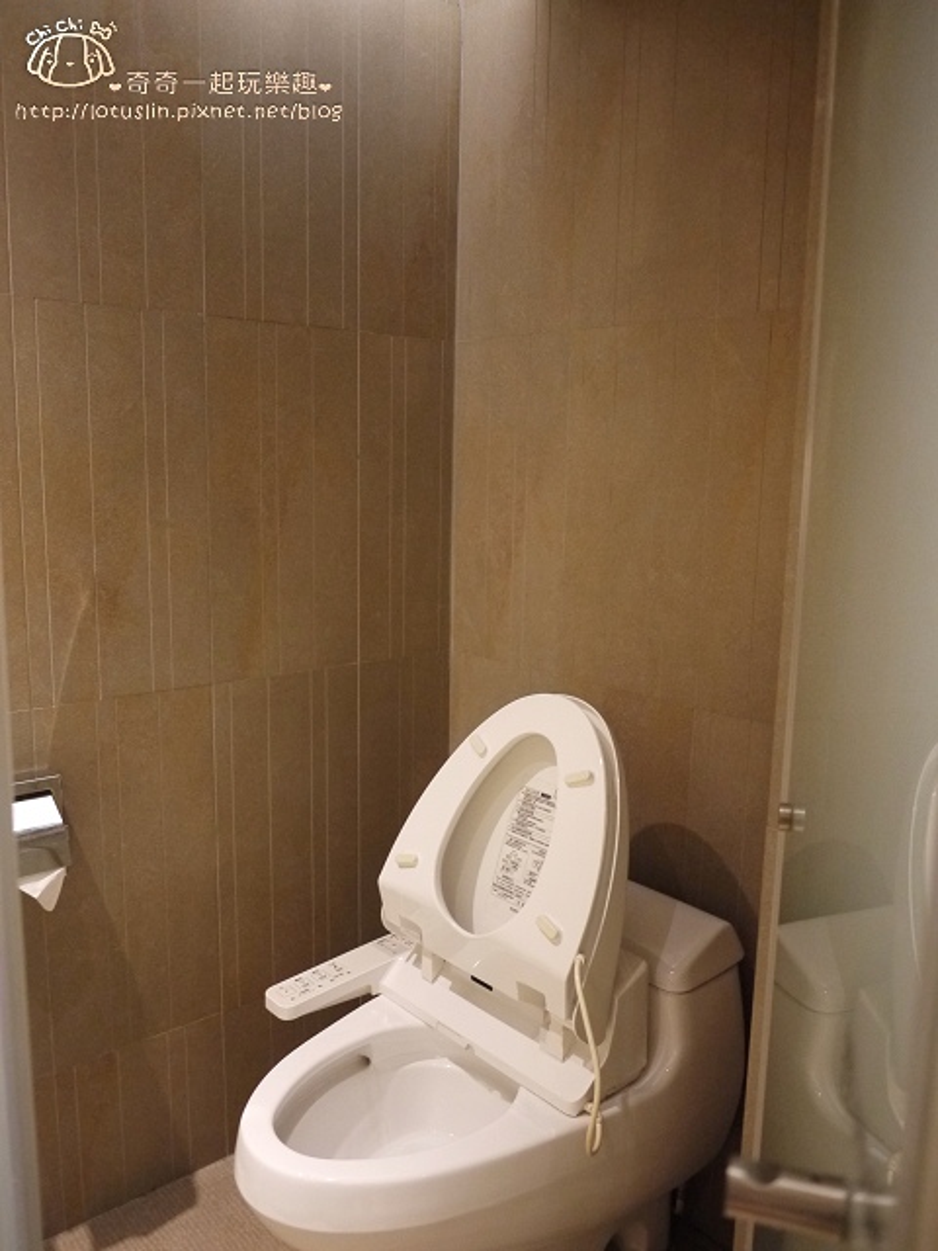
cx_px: 469
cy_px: 626
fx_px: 1012
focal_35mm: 28
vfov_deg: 63.4
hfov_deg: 49.7
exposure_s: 1/20
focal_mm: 14
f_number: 2.5
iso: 800
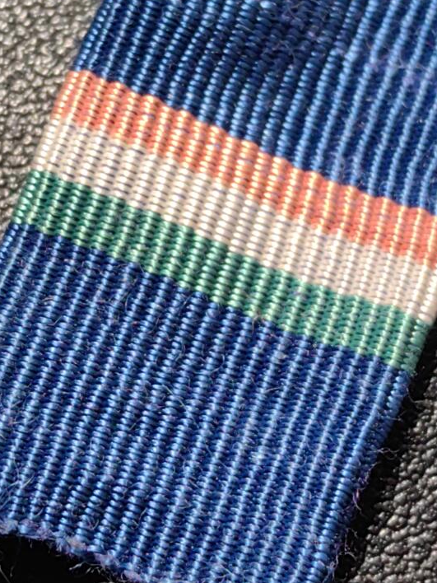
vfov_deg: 16.8
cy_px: 242
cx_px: 195
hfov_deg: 12.7
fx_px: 1969
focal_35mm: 117
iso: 125
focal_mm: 5.75
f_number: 2
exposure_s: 1/85.6
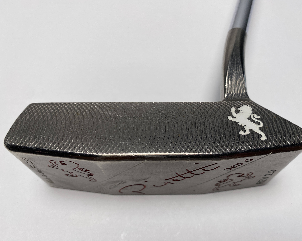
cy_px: 116
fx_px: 241
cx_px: 165
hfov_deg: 64.0
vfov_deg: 53.2
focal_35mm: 27
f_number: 1.8
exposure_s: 1/673
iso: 32
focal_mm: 4.25
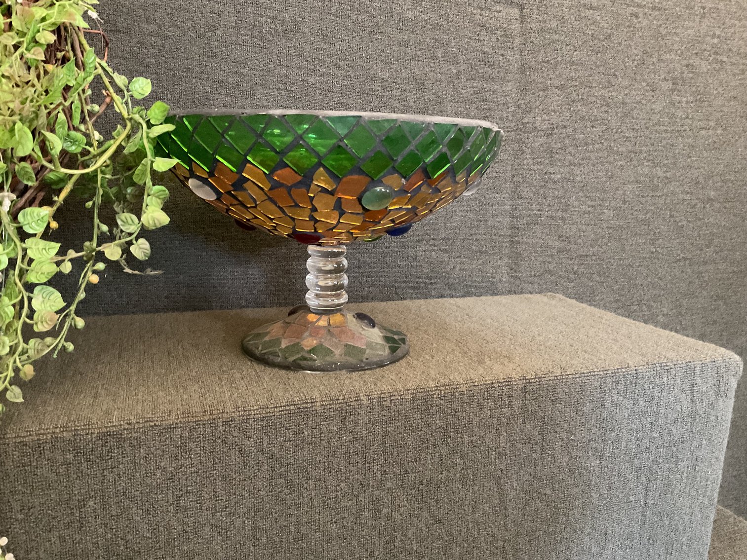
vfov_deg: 48.2
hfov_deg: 61.7
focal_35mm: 29
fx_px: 626
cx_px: 374
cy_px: 280
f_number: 1.8
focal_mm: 3
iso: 500
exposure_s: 1/30
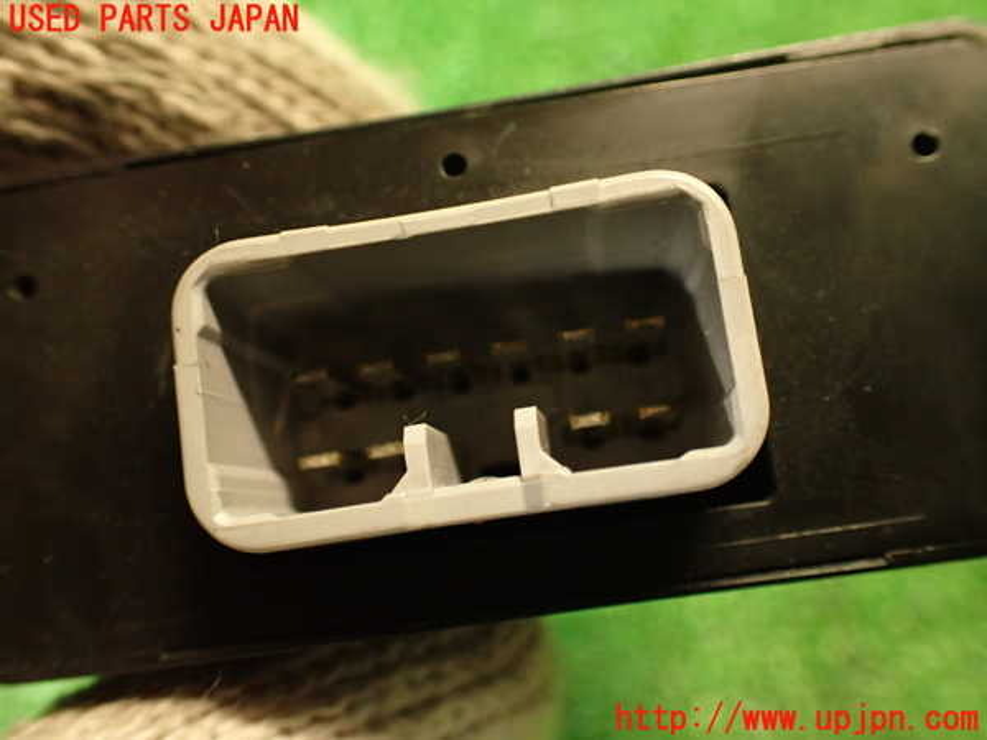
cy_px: 370
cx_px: 494
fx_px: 912
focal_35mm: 32
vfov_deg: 44.2
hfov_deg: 56.8
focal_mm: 5.79
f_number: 2.4
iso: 800
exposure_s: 1/30
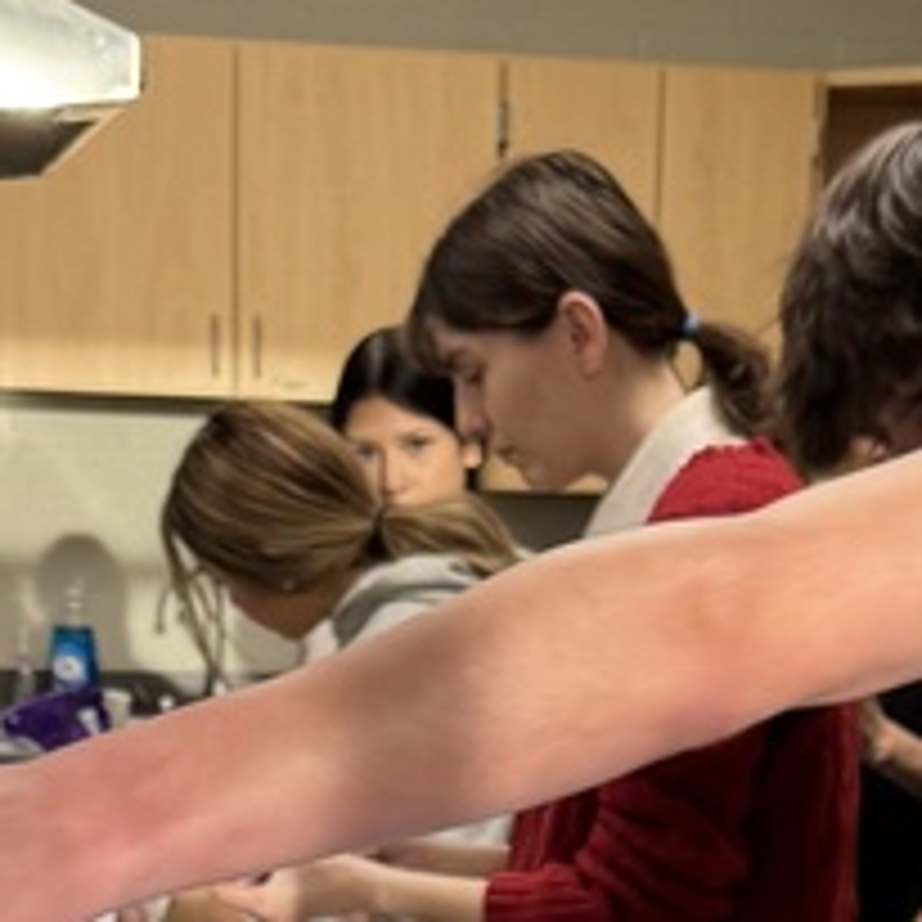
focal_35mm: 106
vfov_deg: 15.3
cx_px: 495
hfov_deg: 16.4
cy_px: 1331
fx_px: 3194
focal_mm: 6.76
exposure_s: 1/60
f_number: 1.78
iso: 125
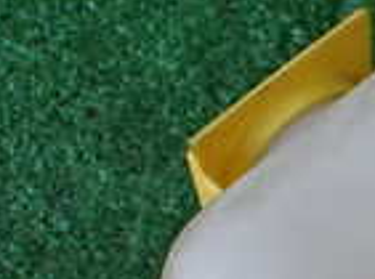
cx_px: 641
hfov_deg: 14.0
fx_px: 1383
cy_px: 340
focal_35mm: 128
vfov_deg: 11.3
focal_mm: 5.4
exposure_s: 1/125
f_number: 2.3
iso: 320
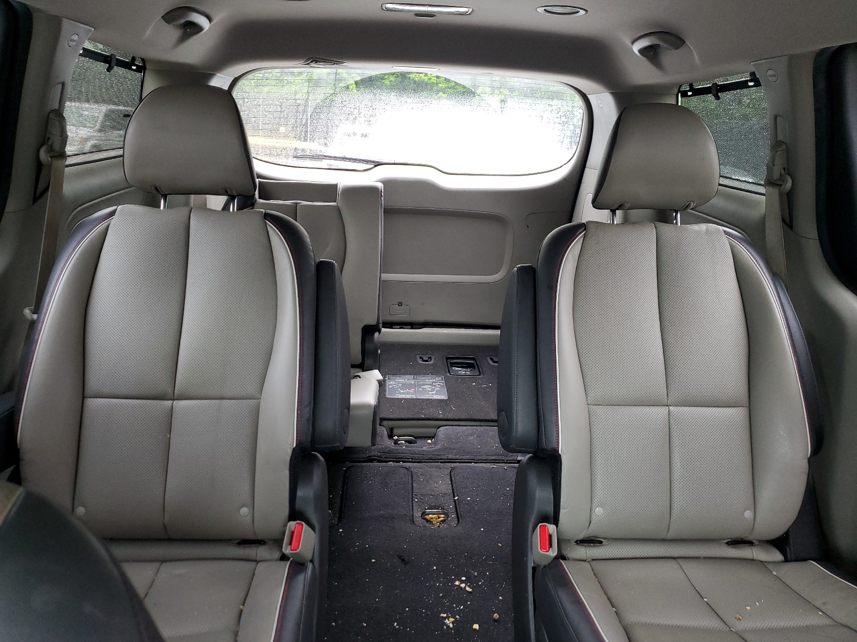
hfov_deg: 67.3
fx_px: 644
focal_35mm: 26
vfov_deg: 53.1
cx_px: 428
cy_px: 321
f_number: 1.5
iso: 142
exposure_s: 1/60.2
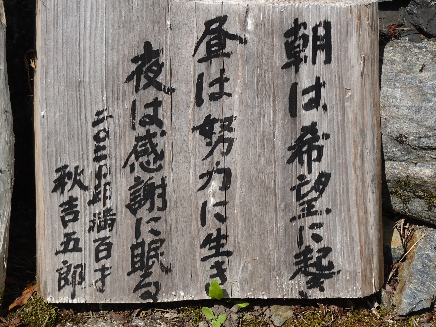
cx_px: 218
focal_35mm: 105
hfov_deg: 18.7
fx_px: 1323
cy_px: 164
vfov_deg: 14.1
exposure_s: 1/500
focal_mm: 16.63
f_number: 5
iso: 80
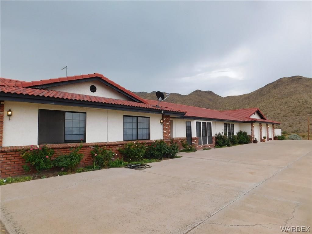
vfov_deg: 58.9
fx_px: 207
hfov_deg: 73.9
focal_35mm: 23
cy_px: 117
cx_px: 156
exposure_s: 1/800
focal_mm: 4
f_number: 3
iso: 125
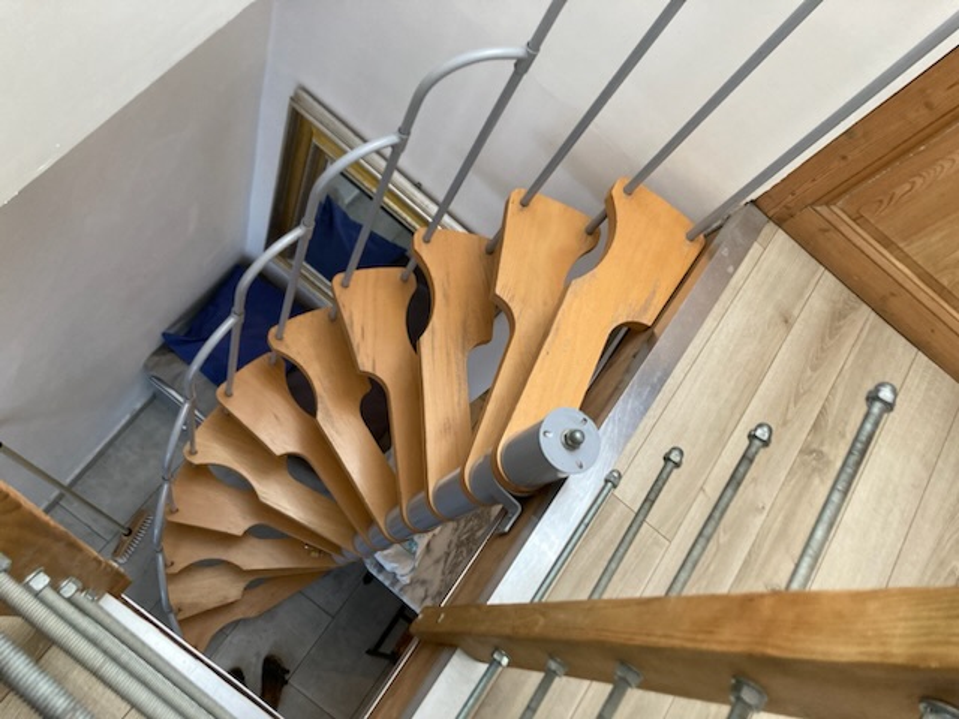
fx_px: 776
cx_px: 480
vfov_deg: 49.7
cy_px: 360
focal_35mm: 28
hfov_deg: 63.4
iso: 200
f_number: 1.8
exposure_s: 1/60
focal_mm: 3.99
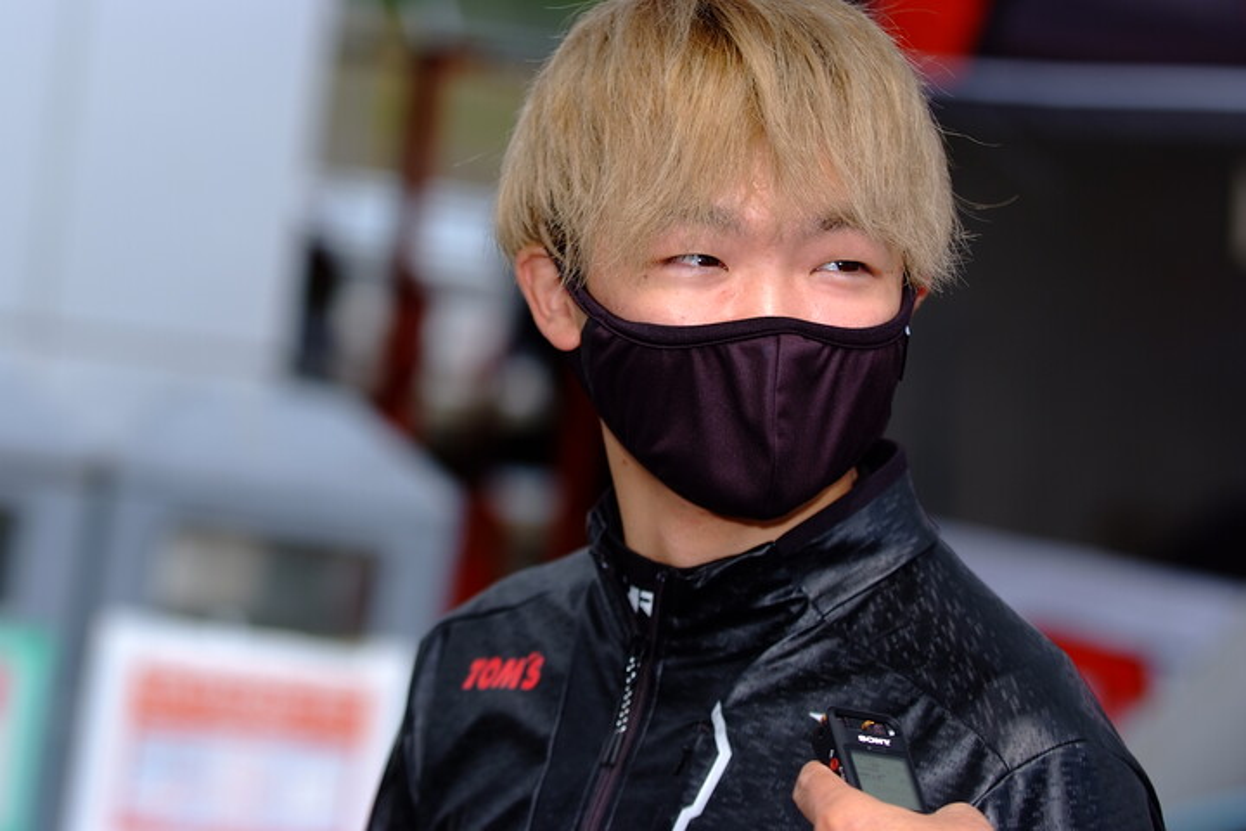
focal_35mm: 135
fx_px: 4672
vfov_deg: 10.2
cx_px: 623
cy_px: 416
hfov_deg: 15.2
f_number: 4
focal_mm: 90
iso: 100
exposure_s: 1/1250
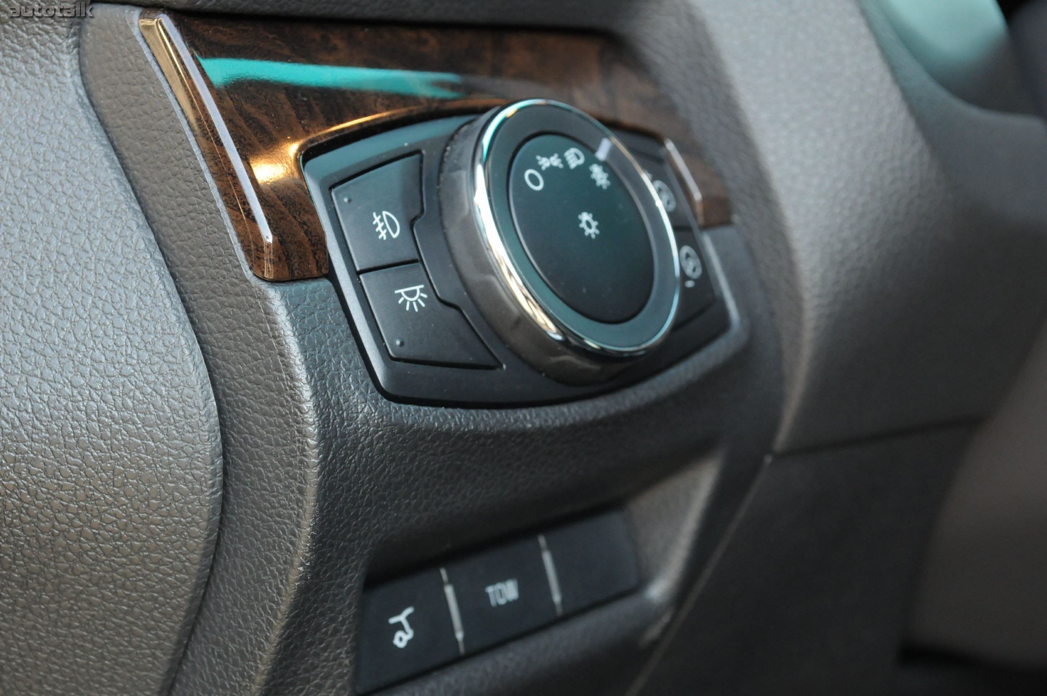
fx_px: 1830
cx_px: 524
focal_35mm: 63
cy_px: 348
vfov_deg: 21.5
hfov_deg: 31.9
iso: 1000
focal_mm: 42
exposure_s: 1/60
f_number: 8
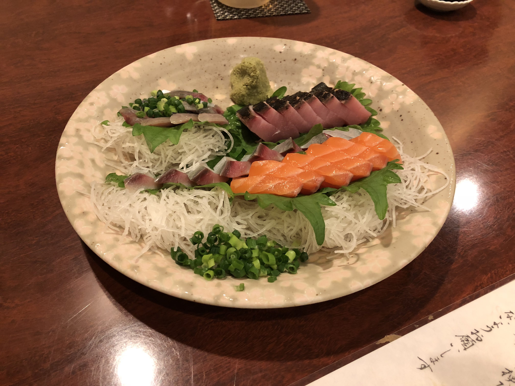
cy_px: 193
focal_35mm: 29
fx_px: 431
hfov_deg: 61.7
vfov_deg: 48.2
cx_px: 258
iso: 100
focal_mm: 3.99
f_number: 1.8
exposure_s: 1/9
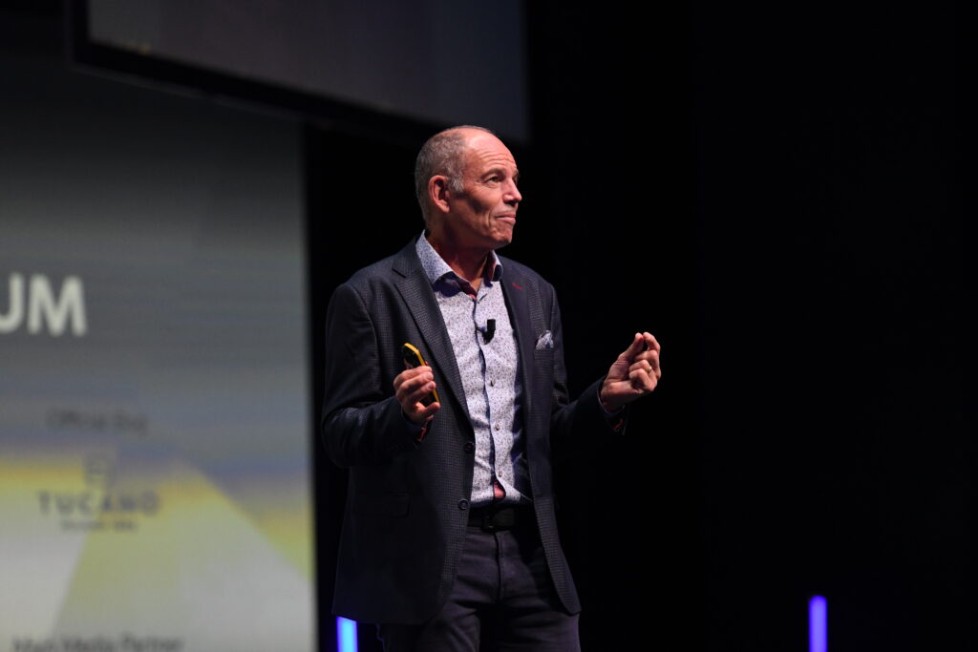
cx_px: 489
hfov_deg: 12.8
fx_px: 4347
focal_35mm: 160
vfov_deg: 8.6
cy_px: 326
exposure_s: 1/320
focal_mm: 160
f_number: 3.2
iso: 4000
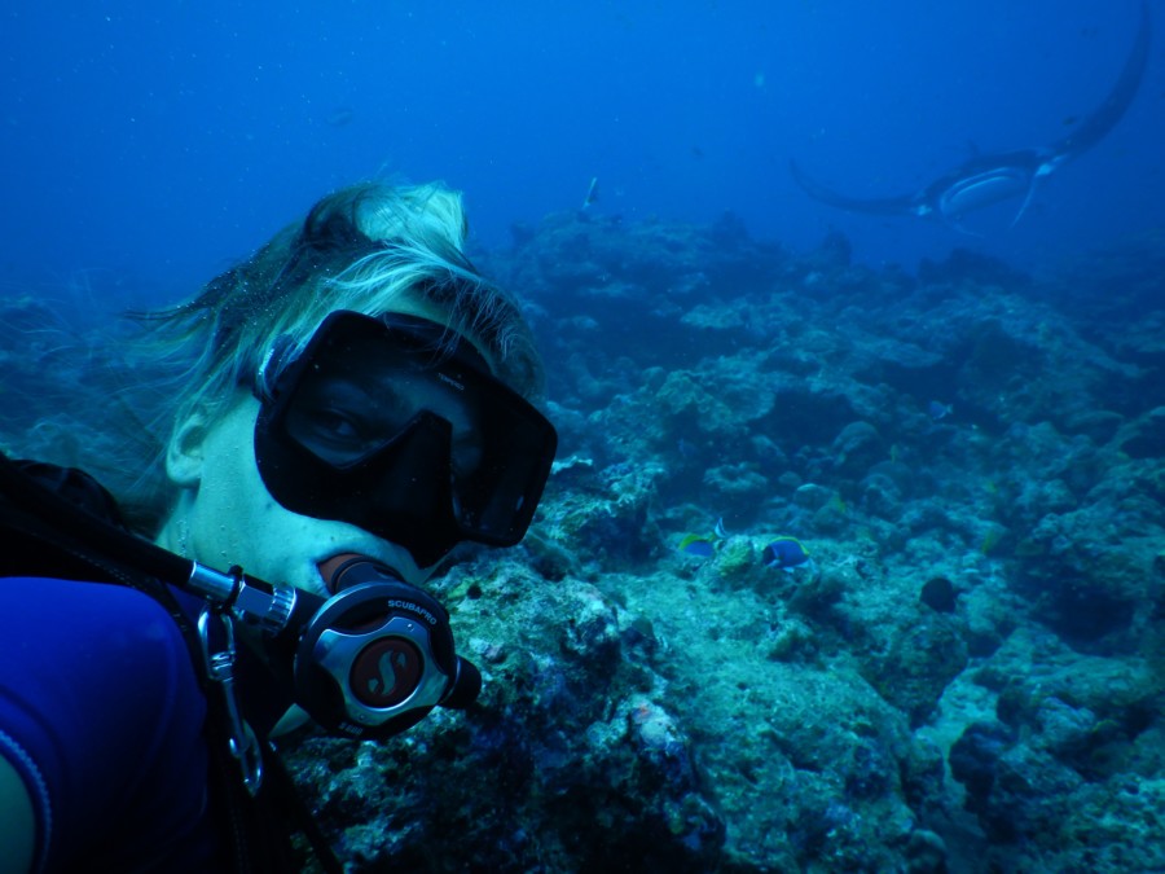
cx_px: 582
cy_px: 437
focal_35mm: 24
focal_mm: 4.3
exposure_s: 1/250
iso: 125
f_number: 2.8
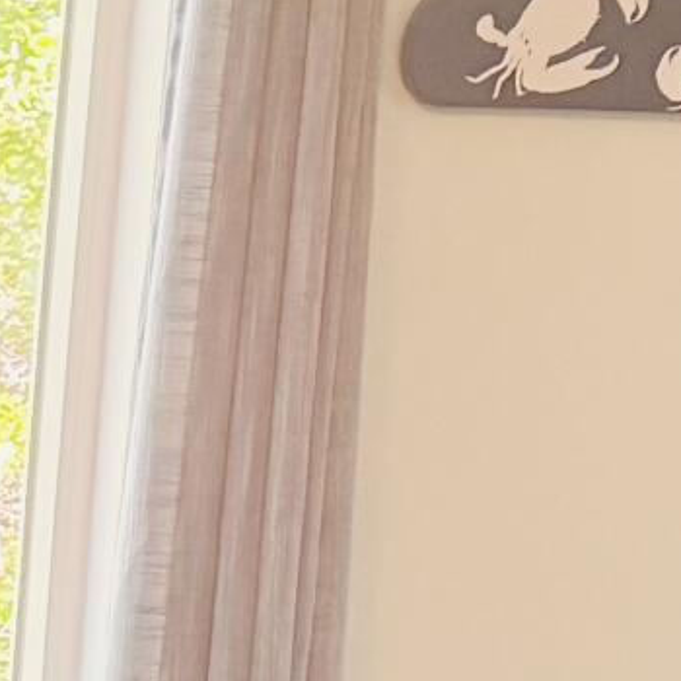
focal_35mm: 197
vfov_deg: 8.5
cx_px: -1570
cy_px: 1298
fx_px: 4385
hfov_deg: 7.5
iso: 125
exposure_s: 1/120
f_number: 1.6
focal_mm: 5.96
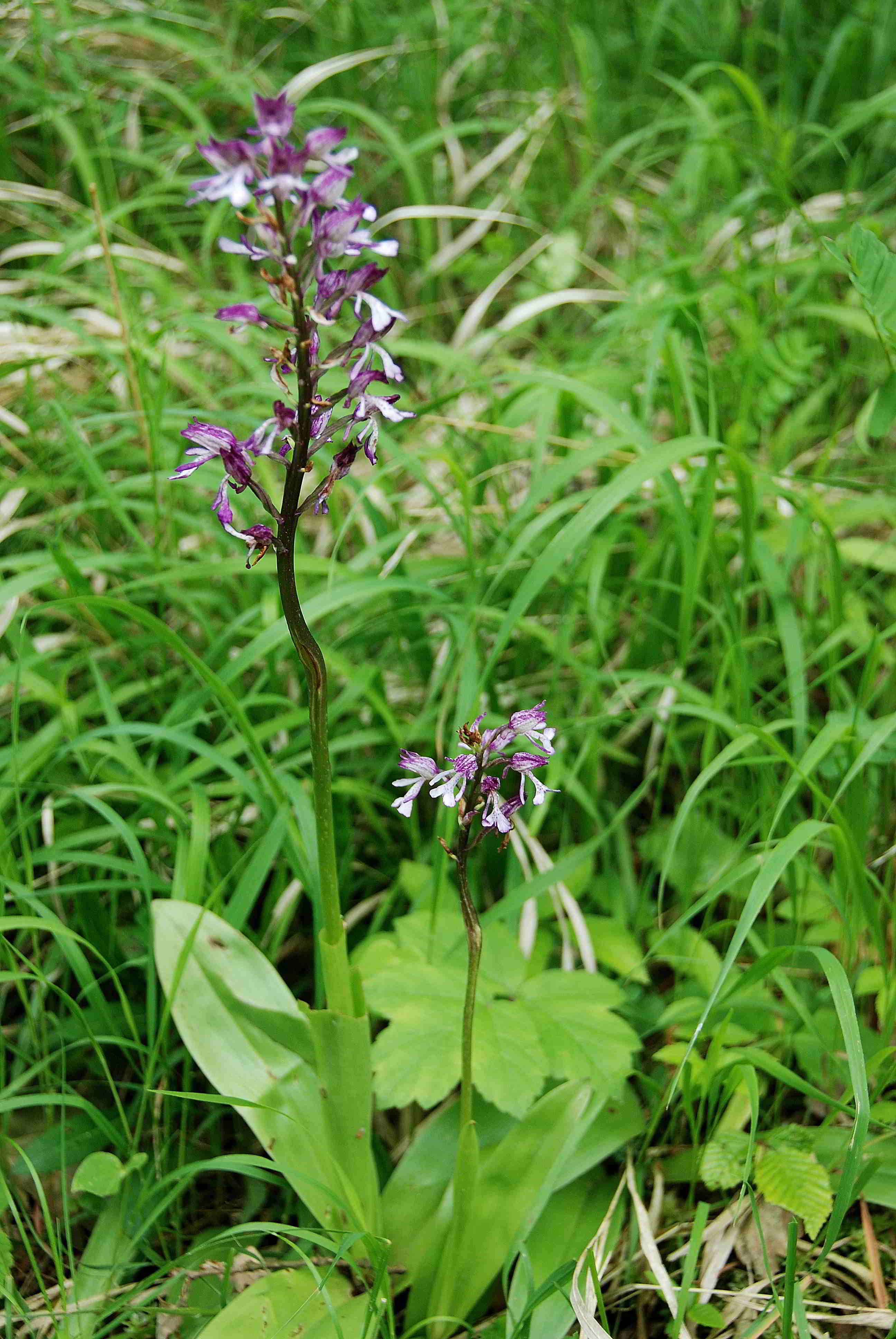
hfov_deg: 23.8
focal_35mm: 57
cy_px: 670
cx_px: 448
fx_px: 2122
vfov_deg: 35.0
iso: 200
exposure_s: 1/100
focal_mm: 38
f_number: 5
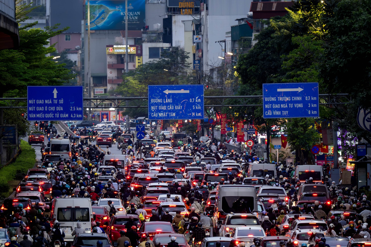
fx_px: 3564
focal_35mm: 346
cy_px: 132
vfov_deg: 4.0
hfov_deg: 6.0
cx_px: 191
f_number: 2.8
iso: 1000
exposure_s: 1/200
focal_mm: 200
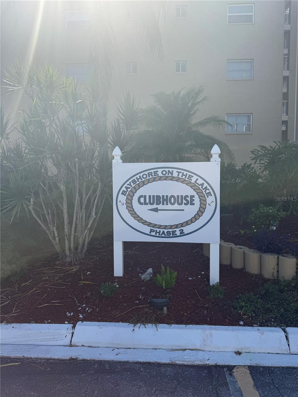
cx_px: 149
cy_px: 198
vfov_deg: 71.6
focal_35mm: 24
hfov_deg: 56.8
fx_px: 275
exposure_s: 1/3425
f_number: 1.78
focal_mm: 6.76
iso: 80
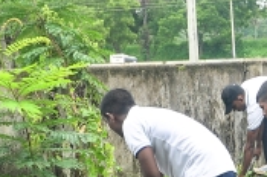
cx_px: 269
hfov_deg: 13.0
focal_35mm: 156
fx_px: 1155
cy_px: 211
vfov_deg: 8.7
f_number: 4.5
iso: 250
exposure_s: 1/125
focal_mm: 26
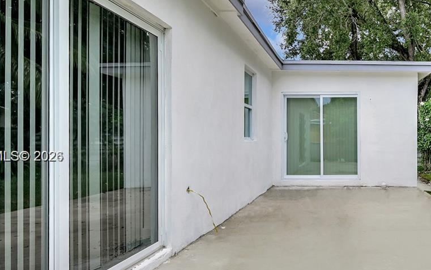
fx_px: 352
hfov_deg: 58.5
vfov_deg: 41.7
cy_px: 157
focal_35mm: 30
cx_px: 340
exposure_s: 1/60
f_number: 4
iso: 100
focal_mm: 14
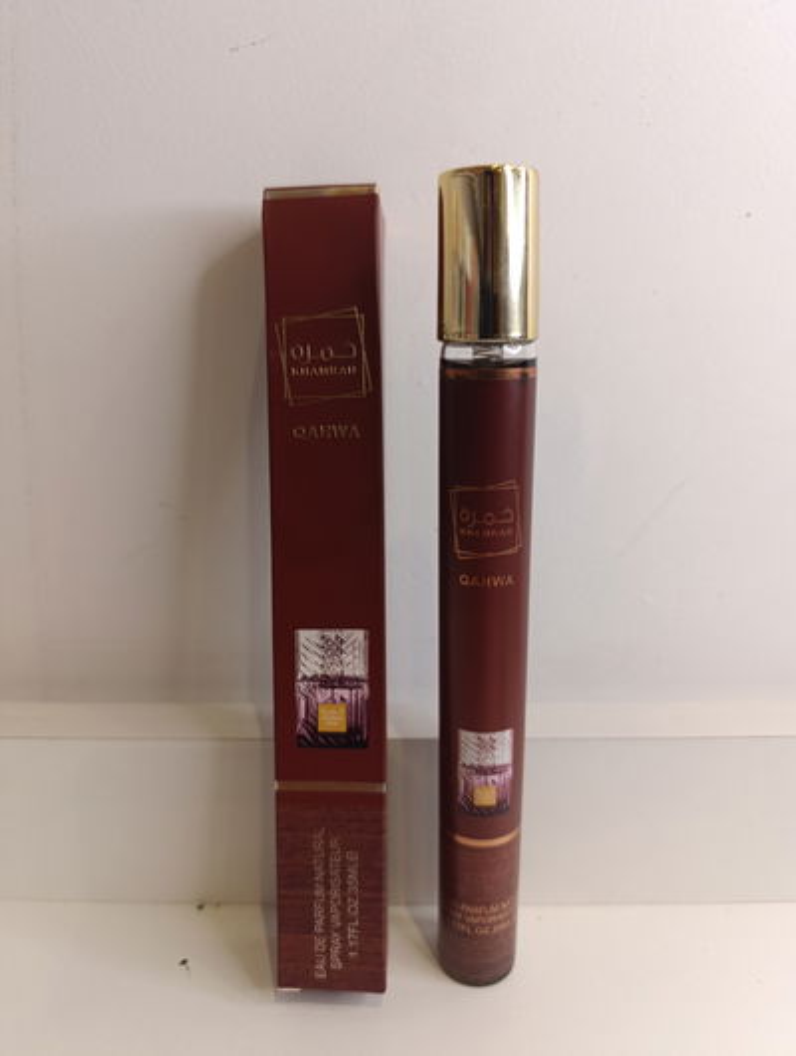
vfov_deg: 73.8
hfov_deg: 59.0
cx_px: 398
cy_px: 528
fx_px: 703
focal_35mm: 23
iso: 400
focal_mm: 6.14
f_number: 1.6
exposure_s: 1/100
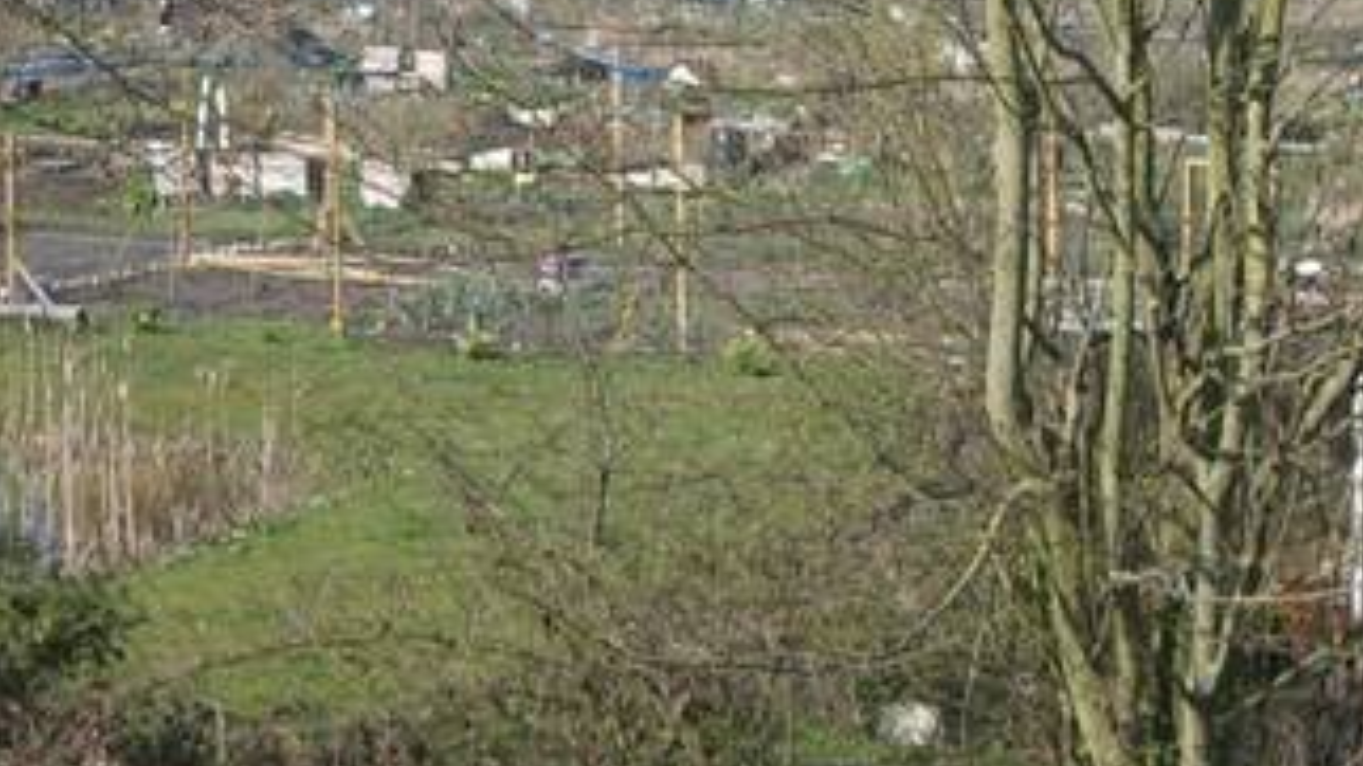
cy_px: 271
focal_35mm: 106
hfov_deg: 20.1
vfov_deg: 11.4
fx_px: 3830
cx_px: 533
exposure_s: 1/800
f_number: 3.1
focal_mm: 8.2
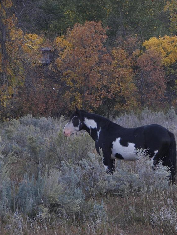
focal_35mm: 256
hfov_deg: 5.8
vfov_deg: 7.7
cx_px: 129
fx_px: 1745
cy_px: 118
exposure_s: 1/50
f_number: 3.6
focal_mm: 31.6
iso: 64
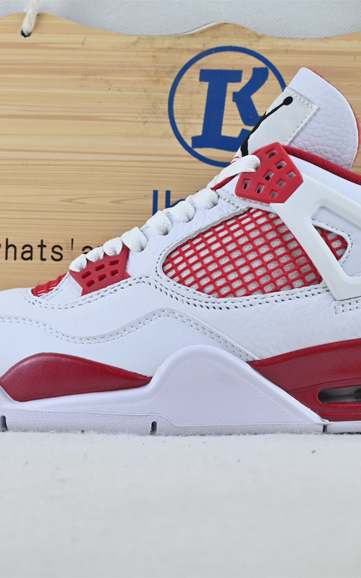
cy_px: 289
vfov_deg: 29.3
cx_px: 206
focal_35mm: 70
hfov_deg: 18.6
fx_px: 1104
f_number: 10
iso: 100
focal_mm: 30.5
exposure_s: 1/20
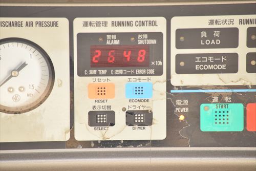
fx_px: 2561
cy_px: 86
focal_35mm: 360
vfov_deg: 3.8
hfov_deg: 5.7
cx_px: 128
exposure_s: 1/80
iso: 1250
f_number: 6.3
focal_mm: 240
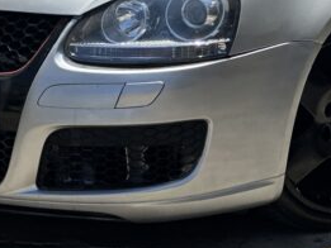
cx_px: 232
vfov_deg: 6.3
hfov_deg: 8.4
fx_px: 2258
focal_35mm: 236
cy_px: -68
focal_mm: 9
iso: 32
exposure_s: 1/911
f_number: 2.8
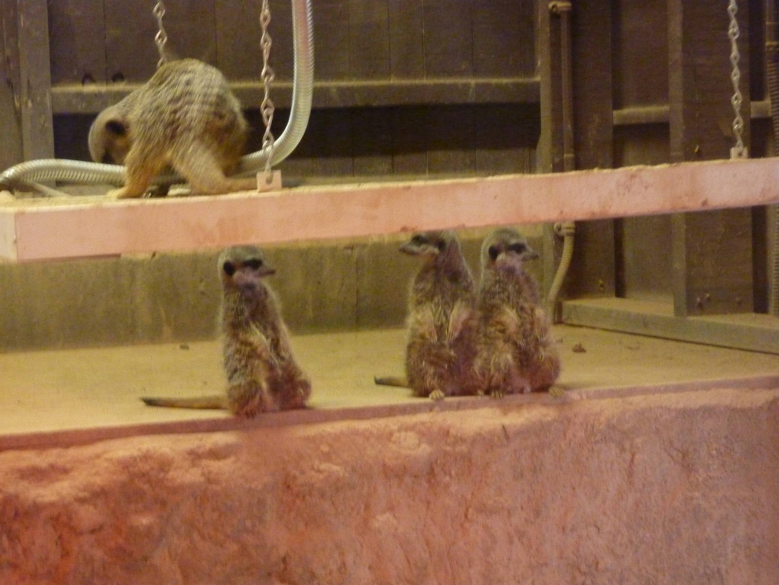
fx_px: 1868
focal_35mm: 83
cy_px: 292
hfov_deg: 23.6
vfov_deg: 17.8
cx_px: 390
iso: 1000
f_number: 4.2
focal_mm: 13.7
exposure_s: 1/10
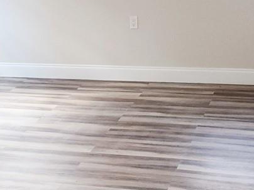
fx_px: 668
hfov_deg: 21.3
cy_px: 75
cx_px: 55
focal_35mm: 91
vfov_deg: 16.2
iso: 125
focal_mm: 6.4
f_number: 1.8
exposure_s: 1/60.2
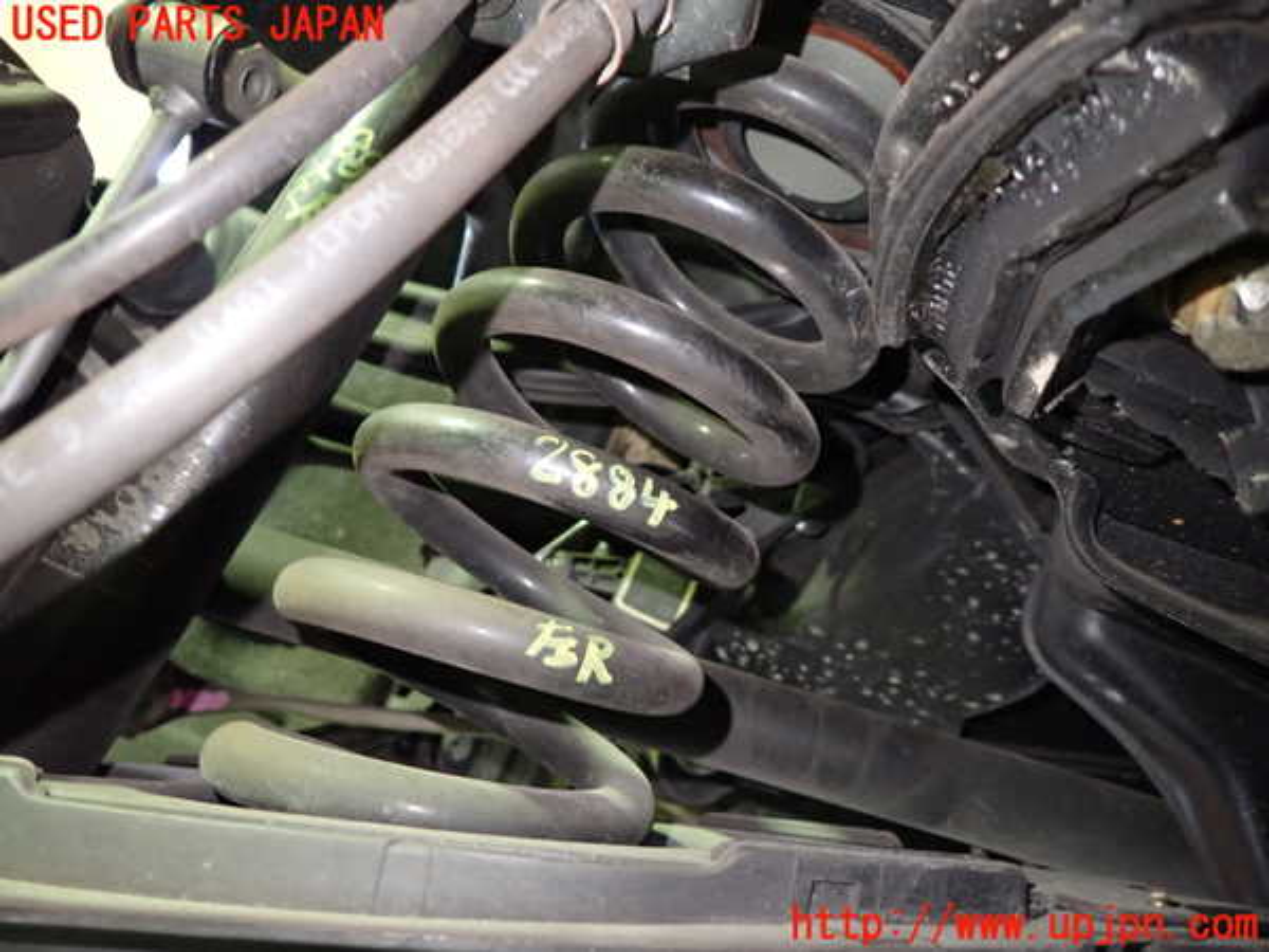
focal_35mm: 25
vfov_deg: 54.9
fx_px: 916
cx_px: 634
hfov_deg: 69.4
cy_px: 476
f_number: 2
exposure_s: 1/25
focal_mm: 4.5
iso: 800
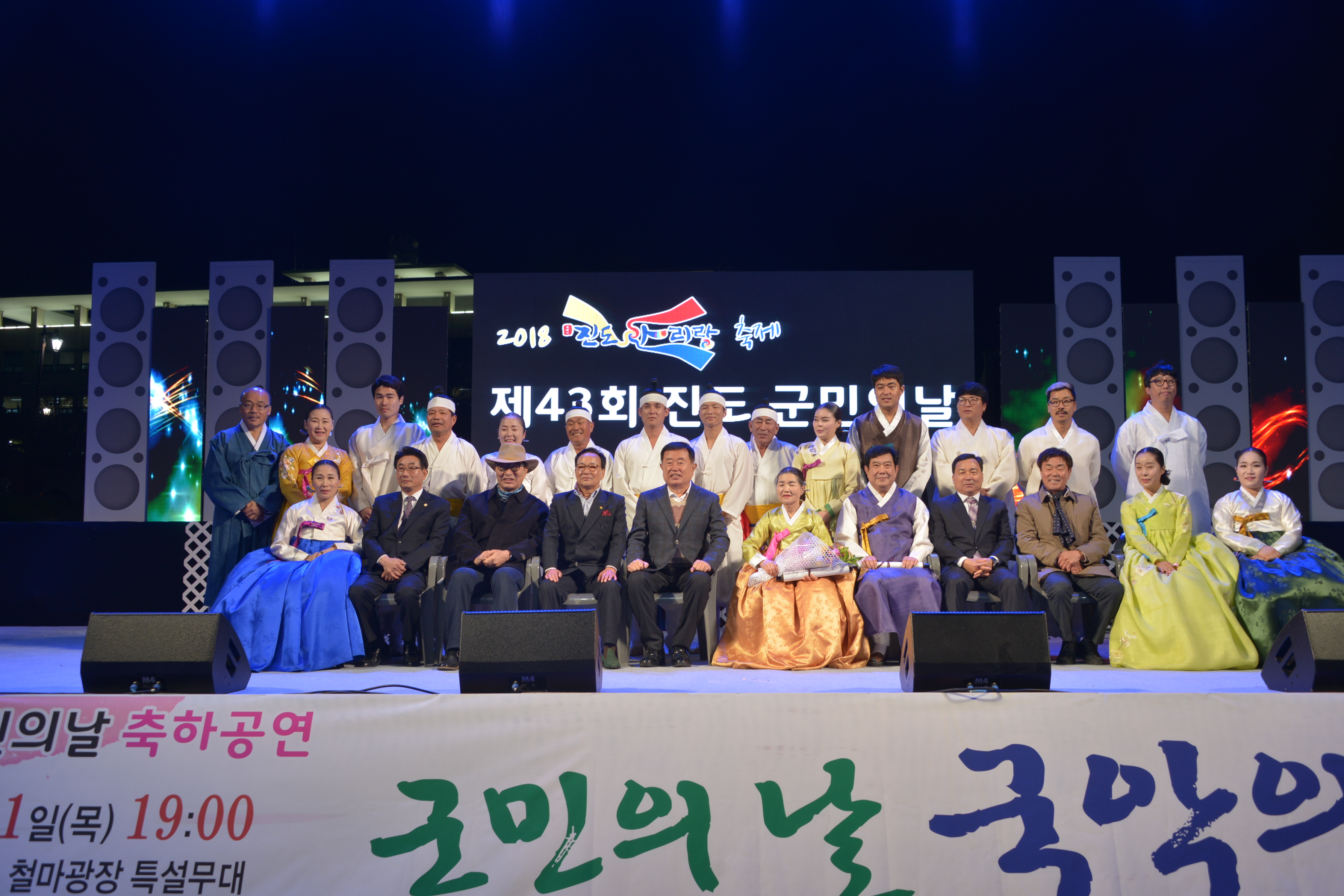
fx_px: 1307
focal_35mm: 35
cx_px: 691
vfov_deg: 37.8
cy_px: 459
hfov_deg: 54.4
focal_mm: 34
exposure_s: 1/25
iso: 320
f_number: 5.6
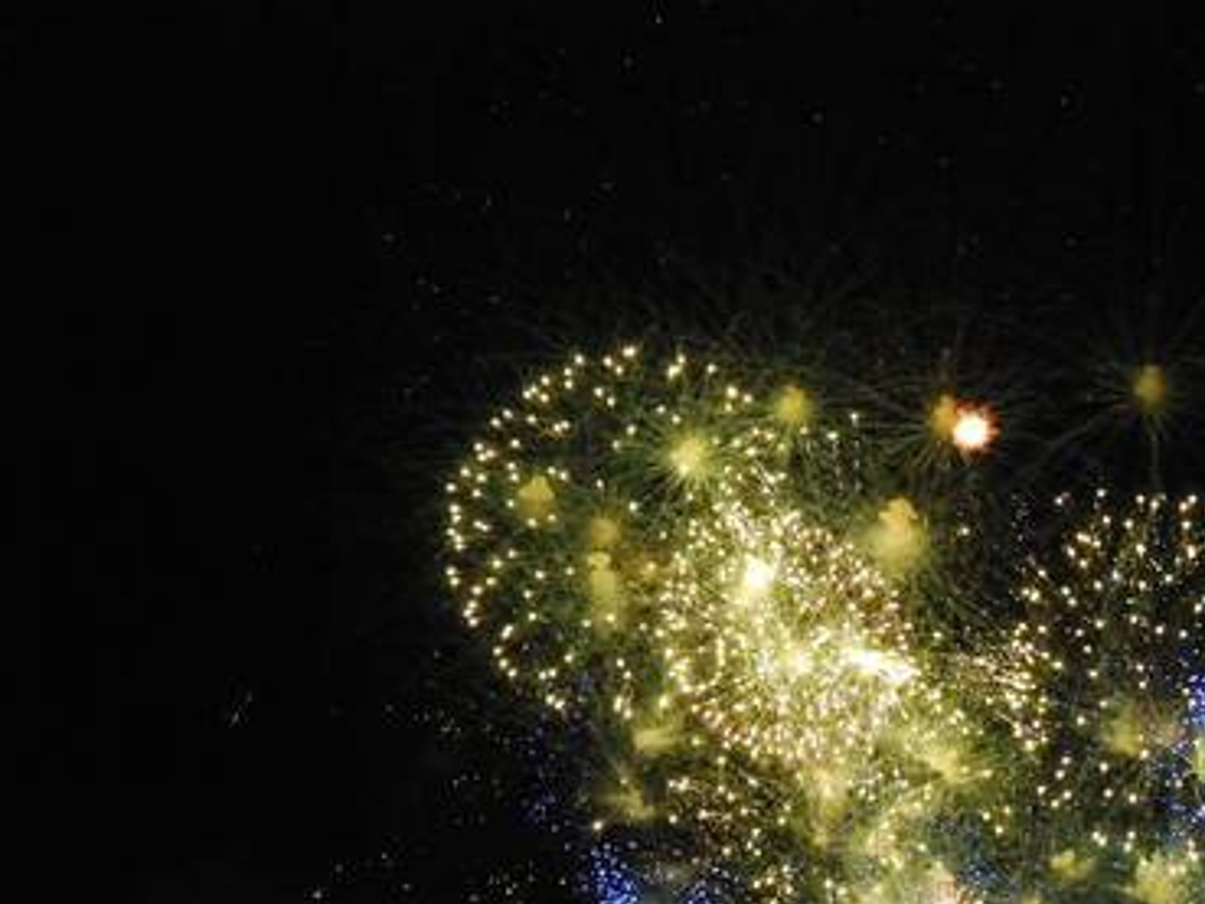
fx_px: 3340
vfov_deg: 15.4
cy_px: 630
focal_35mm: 96
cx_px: 794
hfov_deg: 20.4
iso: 1600
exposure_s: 1/100
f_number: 4.2
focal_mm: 35
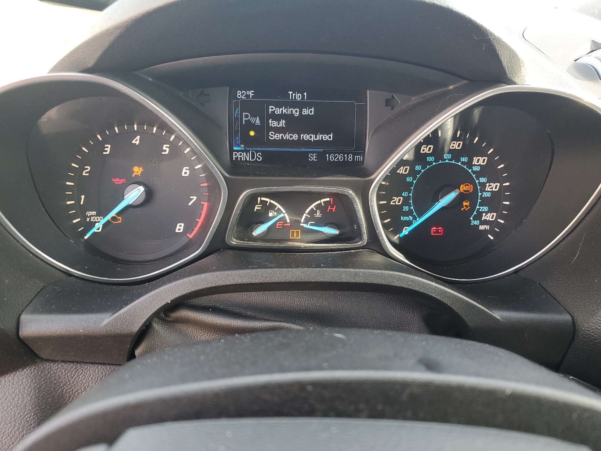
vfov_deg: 53.1
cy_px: 226
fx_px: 451
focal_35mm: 26
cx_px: 300
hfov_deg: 67.3
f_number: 1.5
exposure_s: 1/120
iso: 82
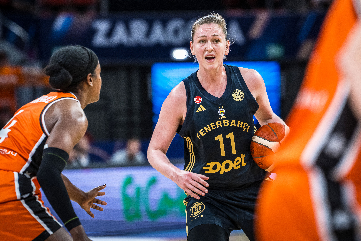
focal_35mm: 200
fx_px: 2005
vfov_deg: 6.9
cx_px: 180
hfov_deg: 10.3
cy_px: 120
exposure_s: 1/1250
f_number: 3.5
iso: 2000
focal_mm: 200
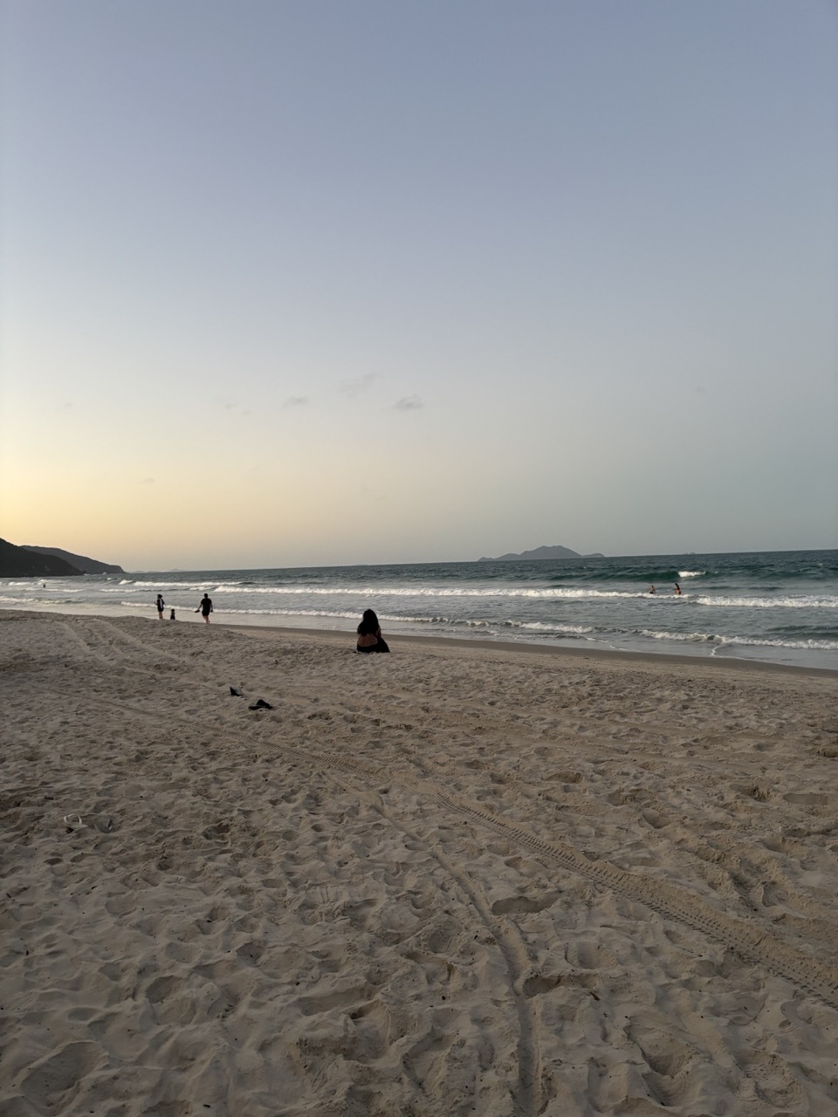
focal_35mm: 26
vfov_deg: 67.3
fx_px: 839
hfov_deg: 53.1
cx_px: 419
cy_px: 558
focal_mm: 5.96
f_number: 1.6
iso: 160
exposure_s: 1/60
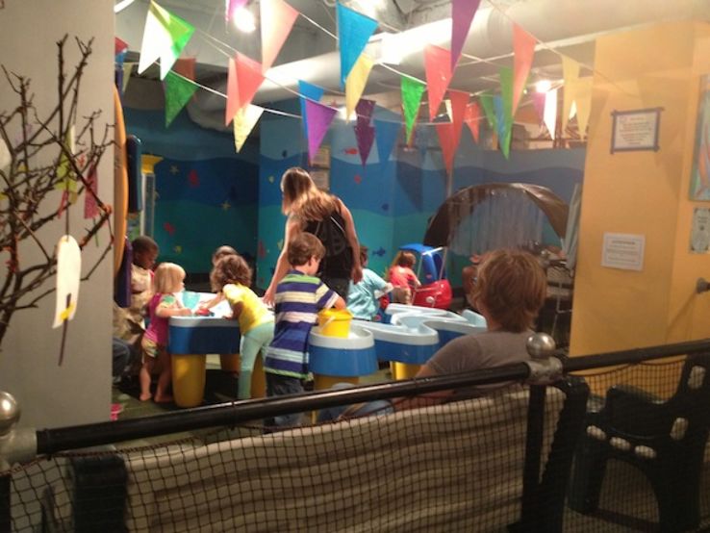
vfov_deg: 40.7
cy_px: 266
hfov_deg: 52.6
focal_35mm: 35
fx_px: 718
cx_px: 355
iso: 250
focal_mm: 4.28
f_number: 2.4
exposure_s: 1/20
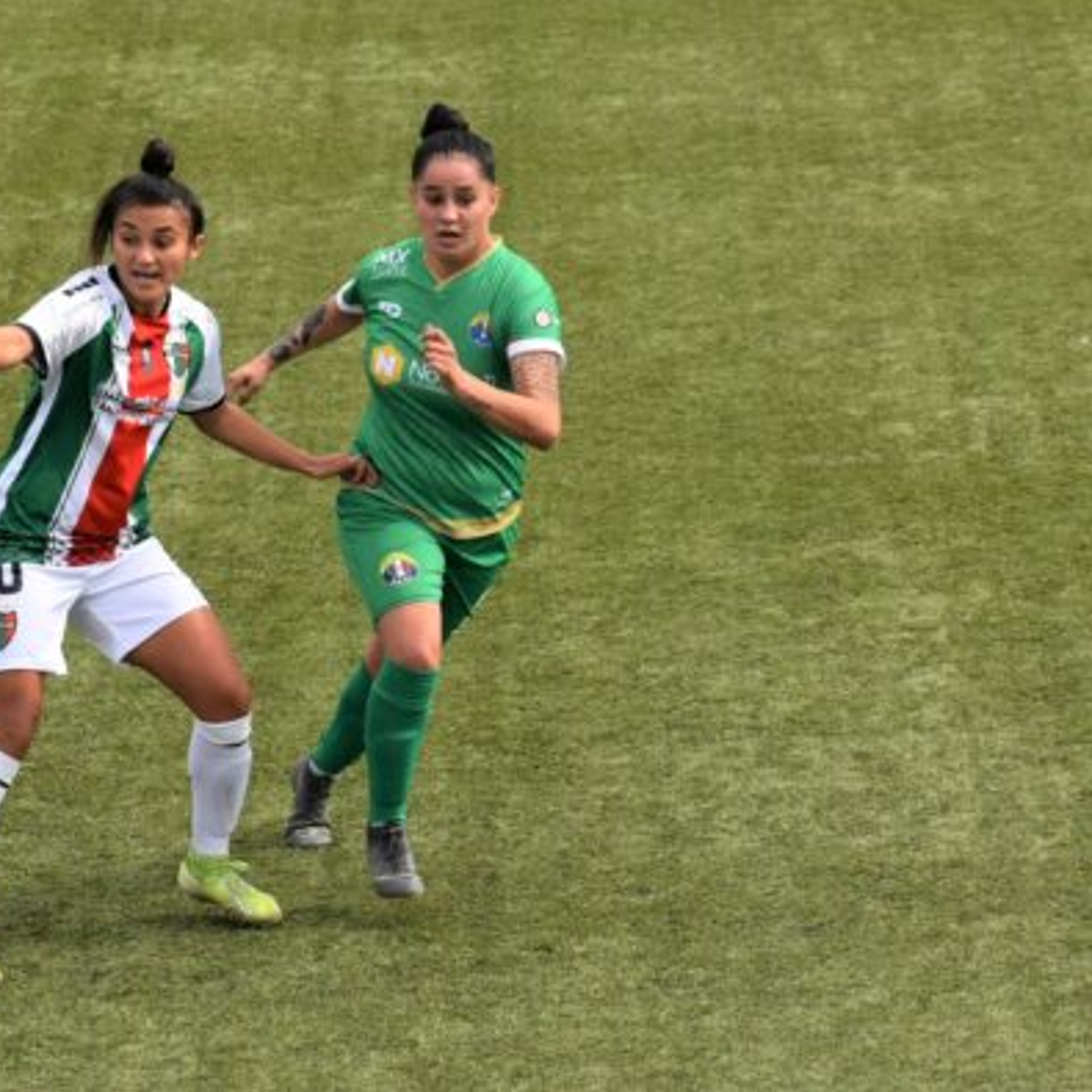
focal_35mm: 174
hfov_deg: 10.0
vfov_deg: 10.0
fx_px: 6210
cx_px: 351
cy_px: 545
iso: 400
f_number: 6.3
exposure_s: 1/1600
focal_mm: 90
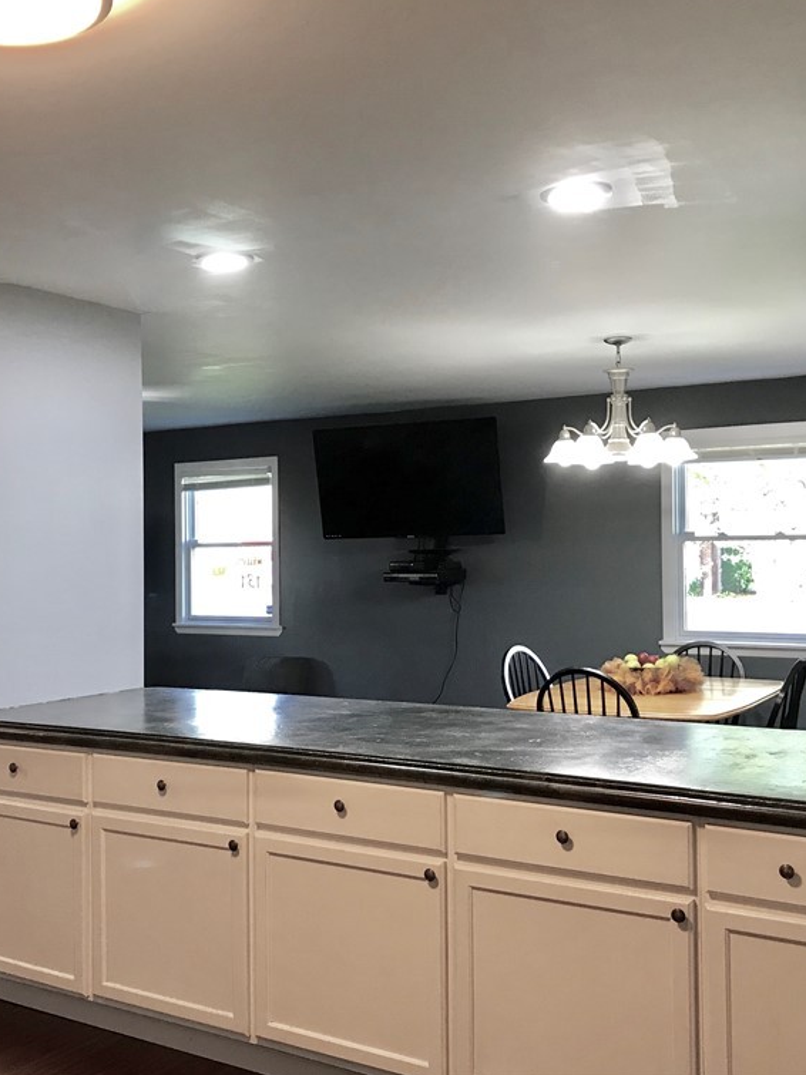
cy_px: 534
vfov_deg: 49.0
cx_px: 367
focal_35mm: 38
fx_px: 1180
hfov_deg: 37.7
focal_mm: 3.99
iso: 40
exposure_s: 1/24
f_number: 1.8
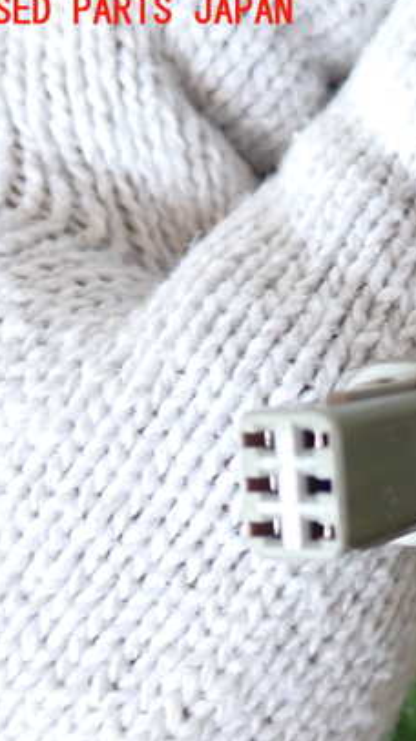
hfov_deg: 19.4
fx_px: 1139
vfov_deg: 36.0
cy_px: 400
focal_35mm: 58
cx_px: 509
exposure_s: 1/40
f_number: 2.5
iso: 200
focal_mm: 6.37
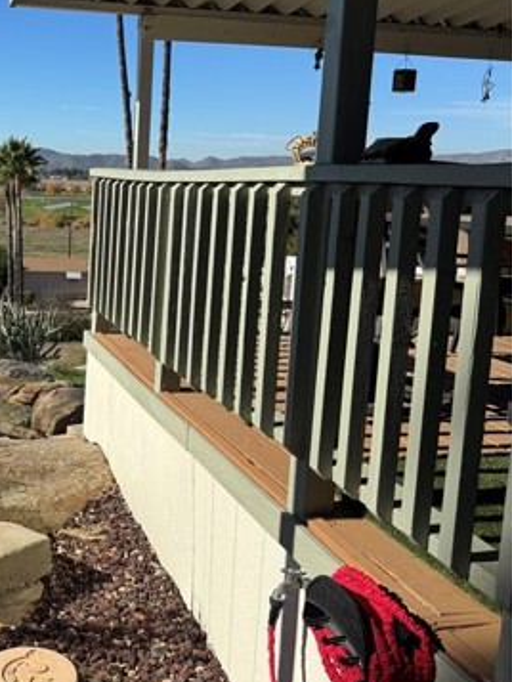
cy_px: 313
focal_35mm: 43
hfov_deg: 32.1
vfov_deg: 43.8
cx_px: 55
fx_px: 848
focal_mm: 6.76
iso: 80
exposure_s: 1/6410
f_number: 1.78
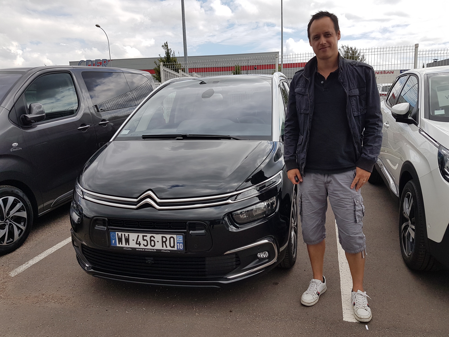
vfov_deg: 53.1
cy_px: 168
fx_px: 337
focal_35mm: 26
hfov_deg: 67.3
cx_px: 224
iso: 40
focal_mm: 4.2
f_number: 1.7
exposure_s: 1/1660
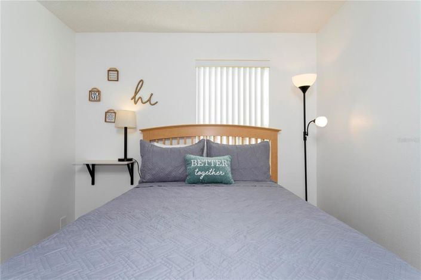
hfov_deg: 93.3
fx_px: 199
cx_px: 210
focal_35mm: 17
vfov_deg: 70.4
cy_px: 140
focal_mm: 17
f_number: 14
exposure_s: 1/50
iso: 1000
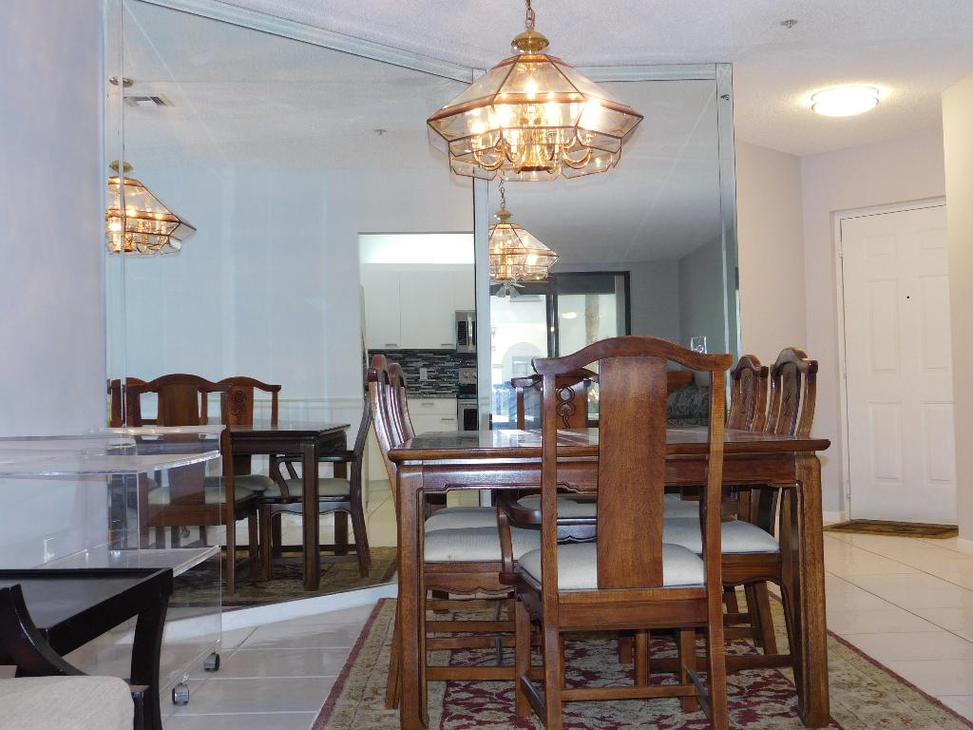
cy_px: 365
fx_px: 1124
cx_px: 486
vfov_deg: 36.0
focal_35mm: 40
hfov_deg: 46.8
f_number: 3.6
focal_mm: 7.1
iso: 200
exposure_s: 1/30
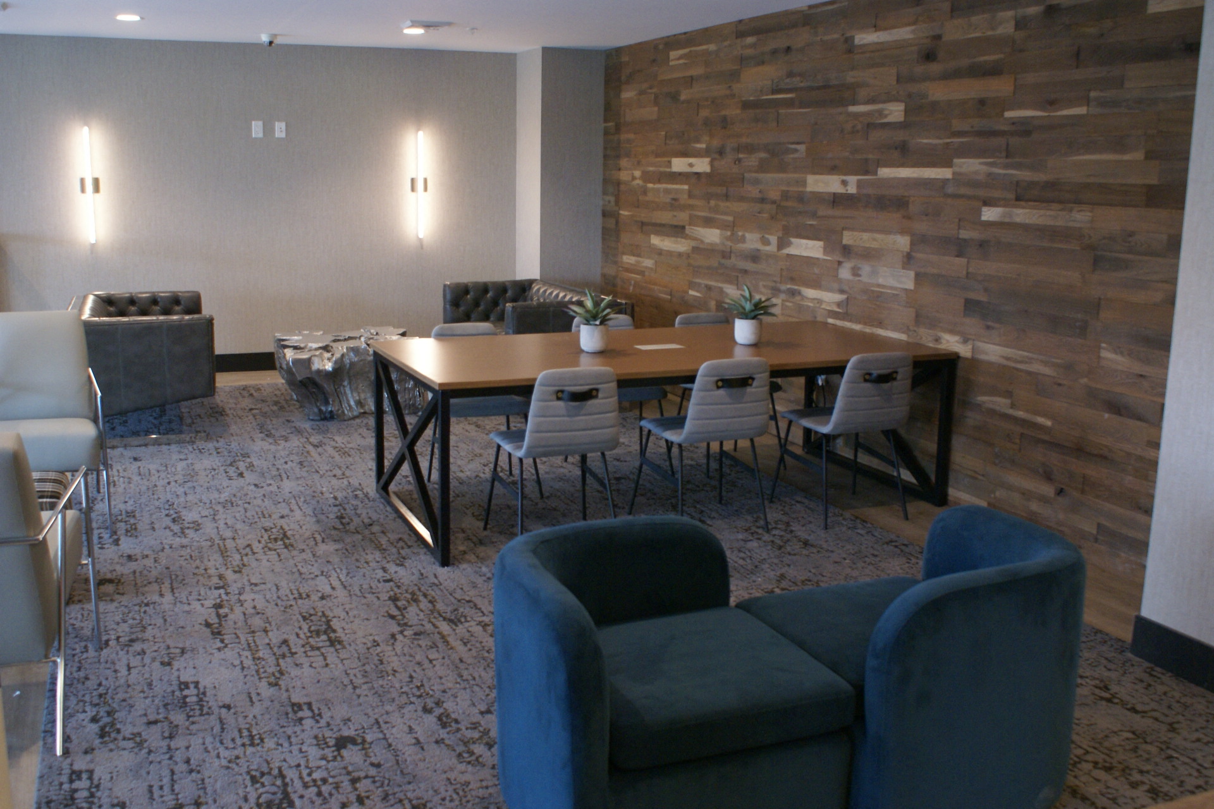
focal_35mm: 33
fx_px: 1113
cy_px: 404
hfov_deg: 57.2
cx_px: 607
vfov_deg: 40.0
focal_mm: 22
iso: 400
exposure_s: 1/30
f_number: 4
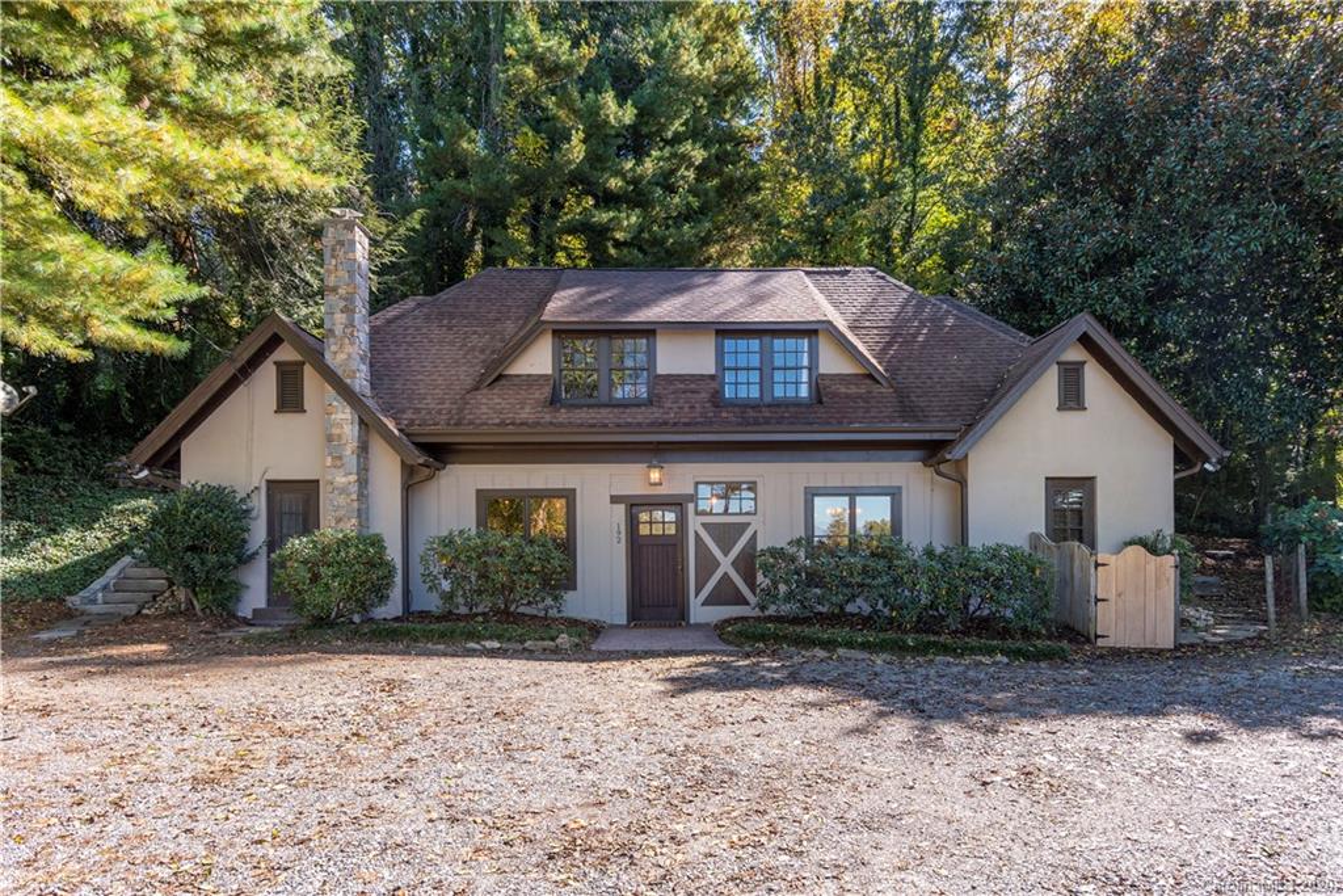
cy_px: 448
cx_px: 672
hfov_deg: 93.3
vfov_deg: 70.5
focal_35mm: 17
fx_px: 634
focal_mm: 17
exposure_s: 1/125
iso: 125
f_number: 7.1
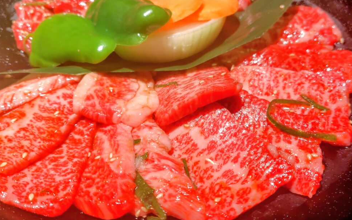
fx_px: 307
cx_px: 175
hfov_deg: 59.7
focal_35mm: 32
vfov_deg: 39.4
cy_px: 108
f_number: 1.9
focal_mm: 5.6
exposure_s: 1/50
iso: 167
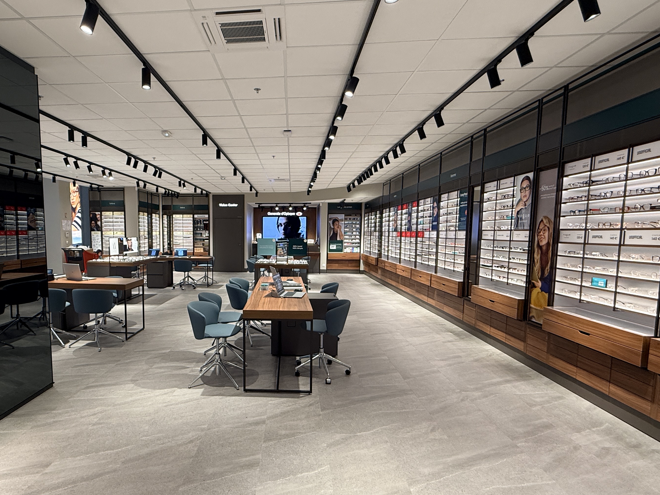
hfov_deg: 77.9
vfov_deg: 63.3
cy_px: 273
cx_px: 257
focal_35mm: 21
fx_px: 400
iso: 160
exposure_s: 1/100
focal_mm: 2.22
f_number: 2.2
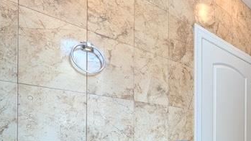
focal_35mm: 24
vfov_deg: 42.0
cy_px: 137
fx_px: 160
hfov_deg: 65.9
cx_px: 216
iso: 36
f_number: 1.7
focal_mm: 2.02
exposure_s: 1/120
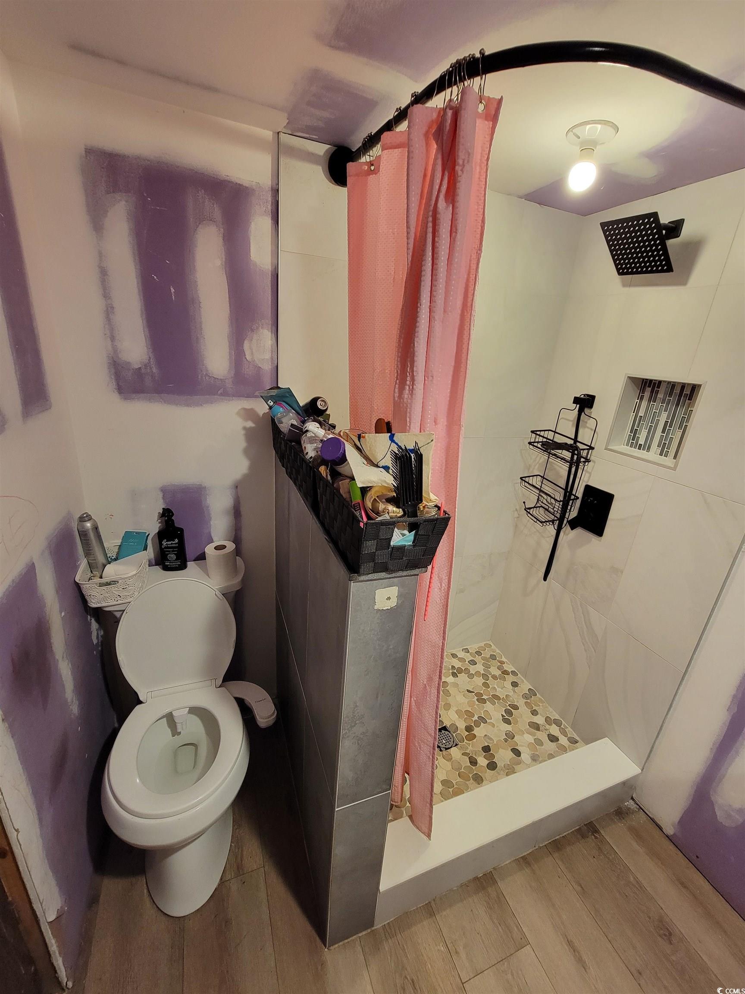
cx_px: 372
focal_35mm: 13
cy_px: 497
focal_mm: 2.2
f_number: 2.2
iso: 320
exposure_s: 1/60
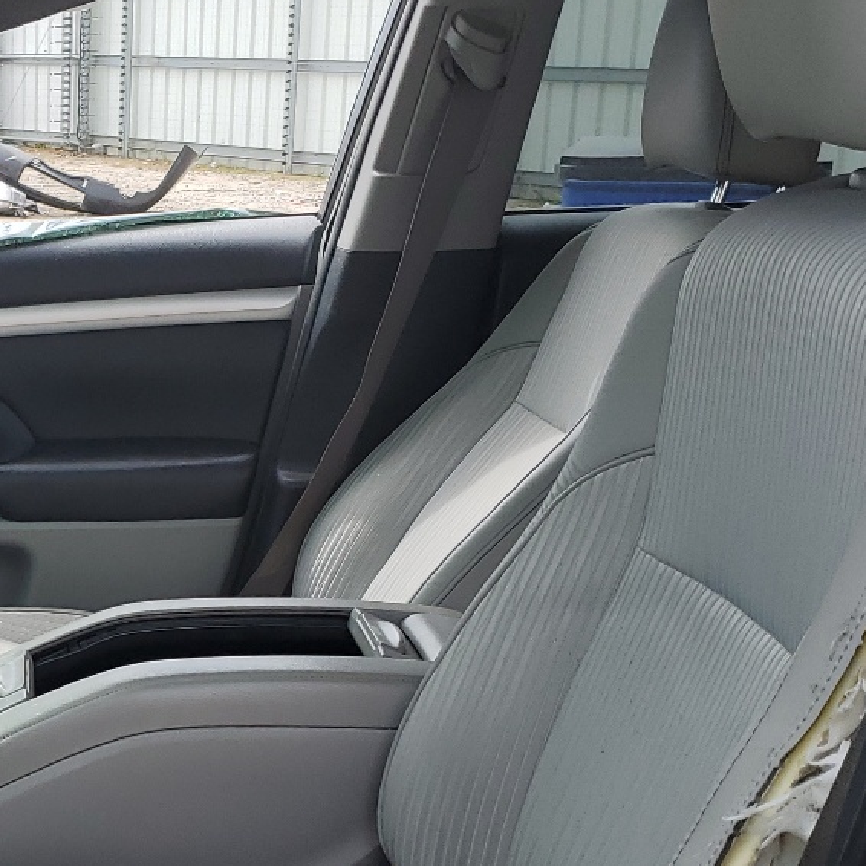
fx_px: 1840
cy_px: 679
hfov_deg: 25.1
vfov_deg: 26.1
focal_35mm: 65
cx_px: -12
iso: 50
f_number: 1.5
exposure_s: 1/1250
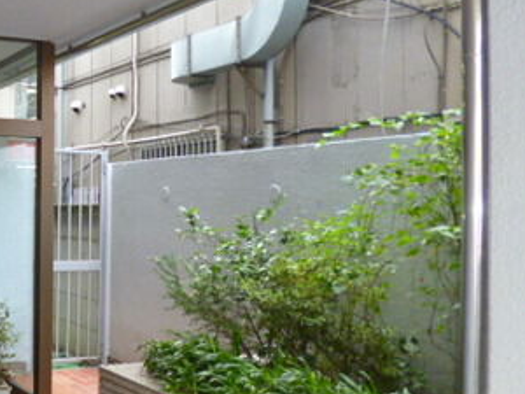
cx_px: 10
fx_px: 728
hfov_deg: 36.1
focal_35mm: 48
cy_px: 191
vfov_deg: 30.3
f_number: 2.5
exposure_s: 1/60
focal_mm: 4.3
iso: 250
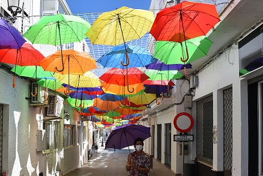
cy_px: 120
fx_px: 270
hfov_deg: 51.8
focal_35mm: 37
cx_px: 121
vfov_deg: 35.5
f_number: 8
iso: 100
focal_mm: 18
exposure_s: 1/250
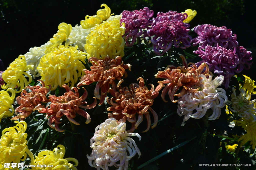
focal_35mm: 60
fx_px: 426
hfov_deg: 33.4
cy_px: 85
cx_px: 128
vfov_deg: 22.6
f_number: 16
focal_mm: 40
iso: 200
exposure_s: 1/250
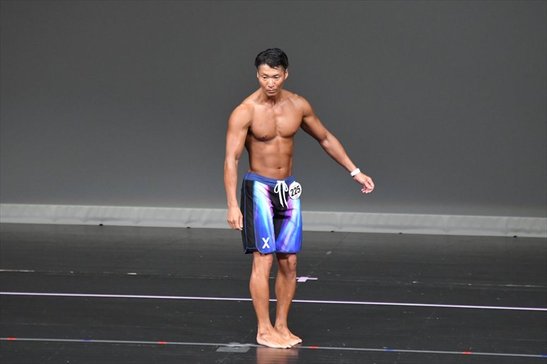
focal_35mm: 315
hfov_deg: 6.5
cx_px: 274
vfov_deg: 4.4
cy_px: 182
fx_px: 4784
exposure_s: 1/400
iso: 5000
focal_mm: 210
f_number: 5.6
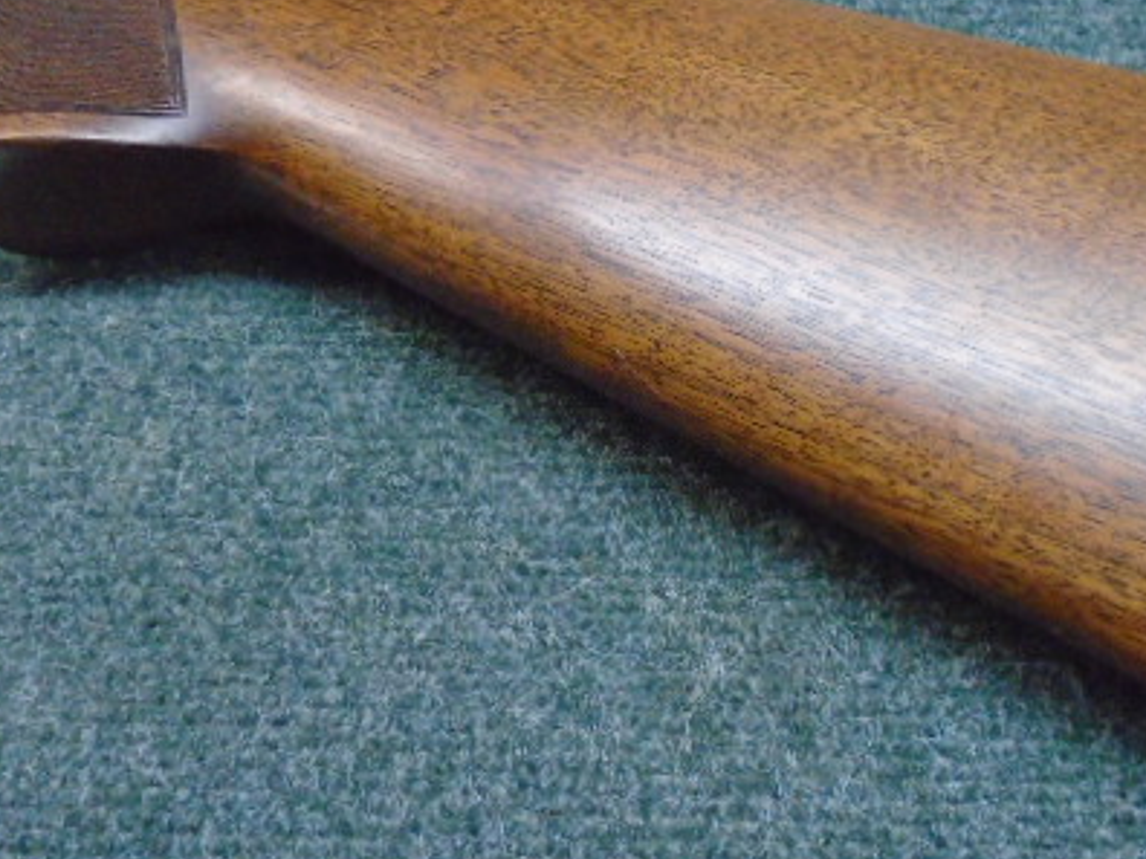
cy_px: 324
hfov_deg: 44.5
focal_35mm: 42
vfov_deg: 34.2
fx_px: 1390
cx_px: 697
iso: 800
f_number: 3.2
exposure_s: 1/80
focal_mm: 4.6
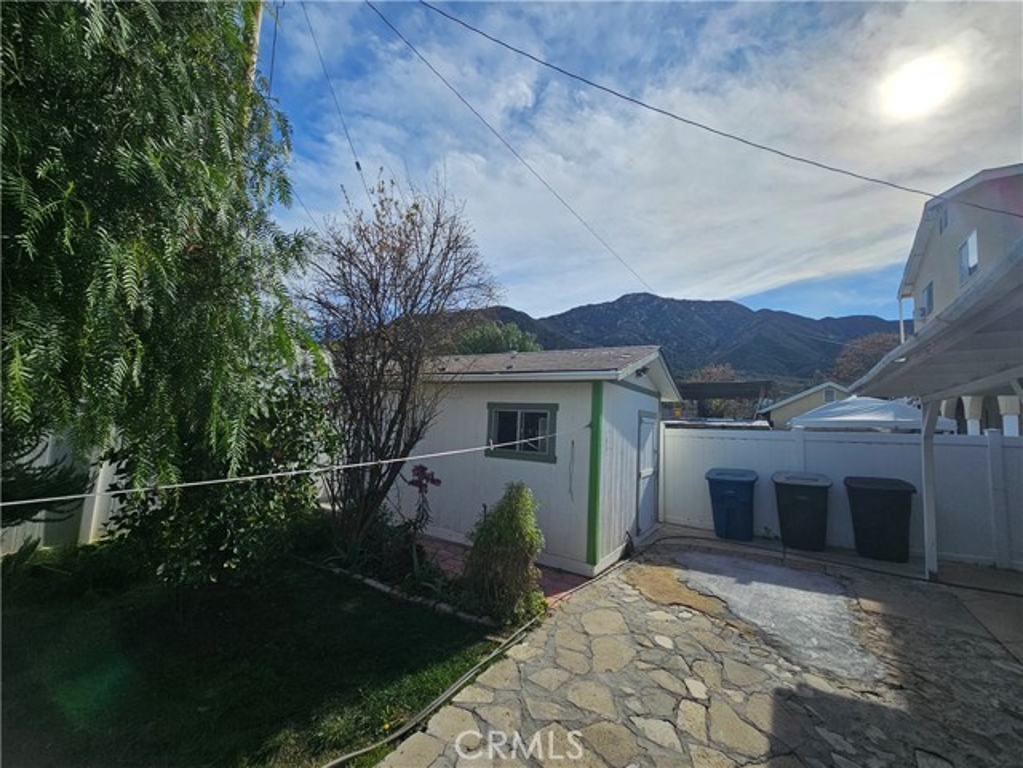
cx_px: 512
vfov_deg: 89.9
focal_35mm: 13
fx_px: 384
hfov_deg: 106.2
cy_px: 384
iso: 50
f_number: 2.2
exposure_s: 1/4337
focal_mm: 2.2
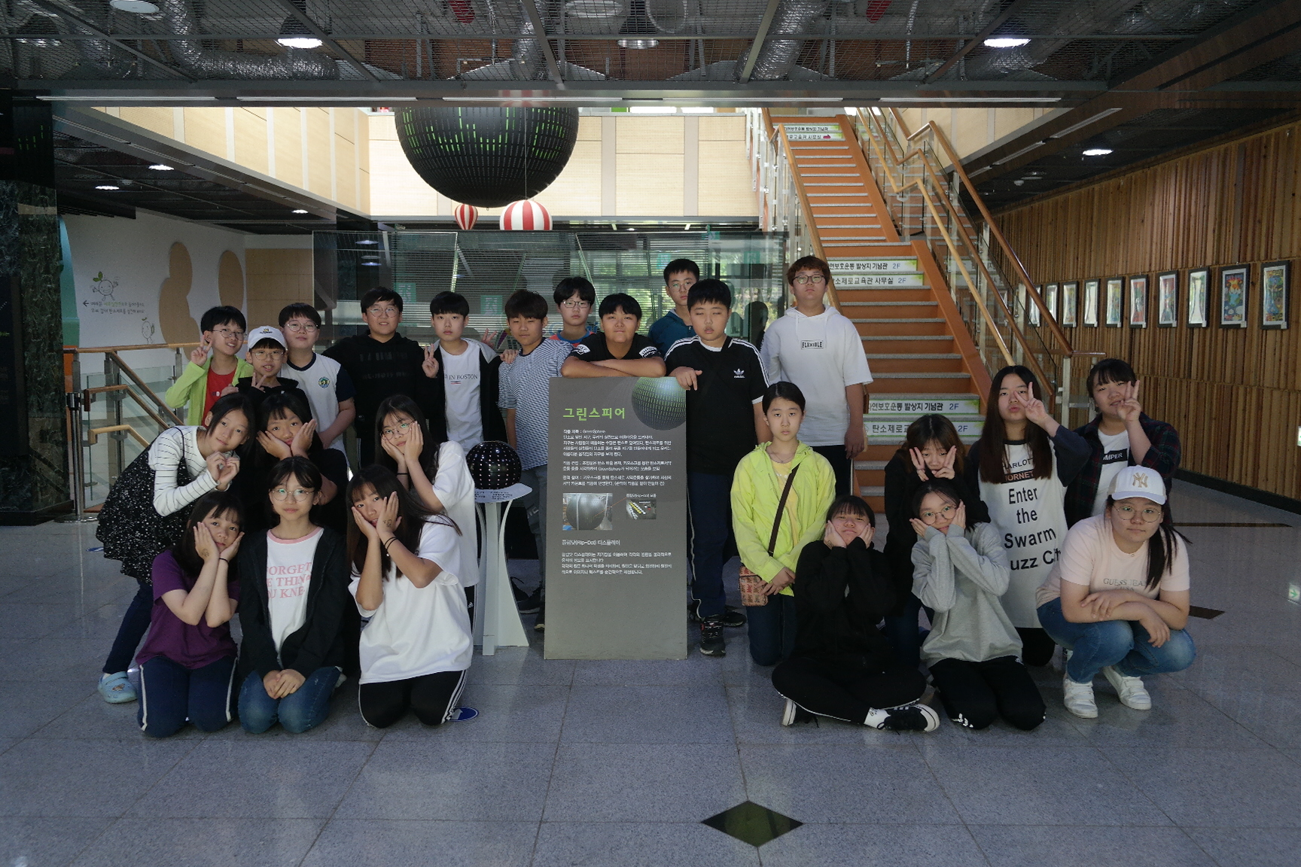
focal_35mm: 30
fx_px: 1084
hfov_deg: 61.9
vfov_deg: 43.6
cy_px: 434
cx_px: 650
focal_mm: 20
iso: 400
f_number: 3.5
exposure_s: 1/40
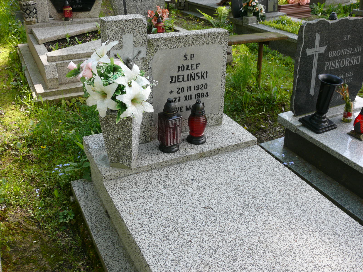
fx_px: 367
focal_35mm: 35
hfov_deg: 52.6
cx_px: 182
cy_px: 136
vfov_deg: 40.7
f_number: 4
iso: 100
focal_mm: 7.4
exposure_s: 1/125
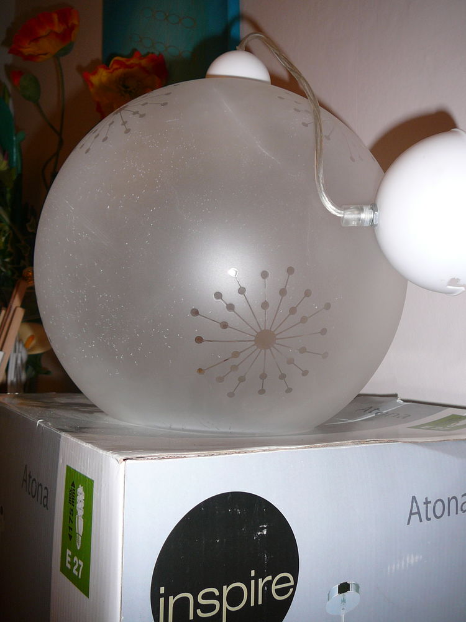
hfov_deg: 40.7
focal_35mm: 35
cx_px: 233
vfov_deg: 52.6
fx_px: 628
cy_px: 311
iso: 80
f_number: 2.8
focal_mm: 5.2
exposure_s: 1/30
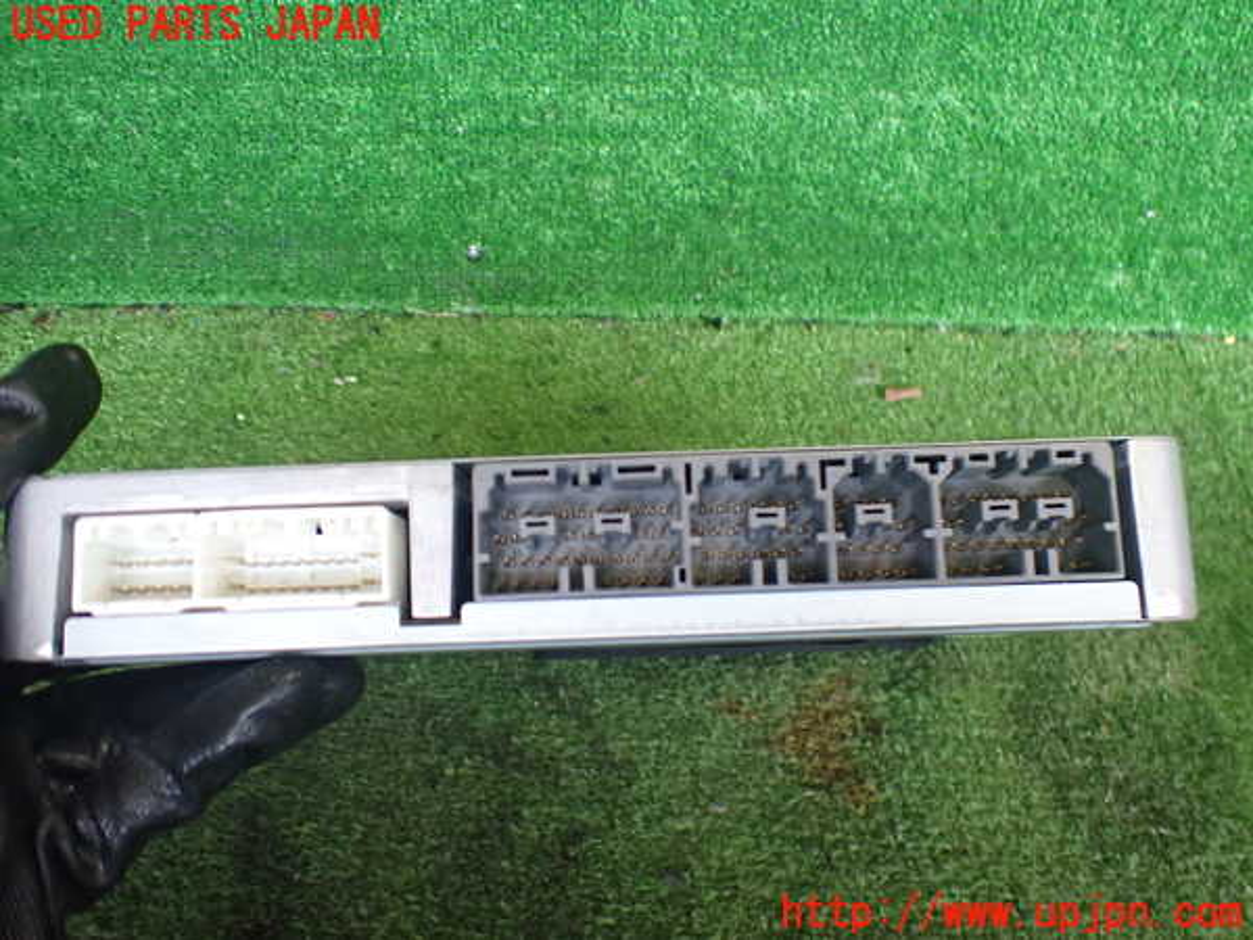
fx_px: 1086
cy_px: 470
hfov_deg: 60.0
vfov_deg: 46.8
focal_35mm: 30
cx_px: 626
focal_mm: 5.4
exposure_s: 1/125
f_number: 2.3
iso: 500
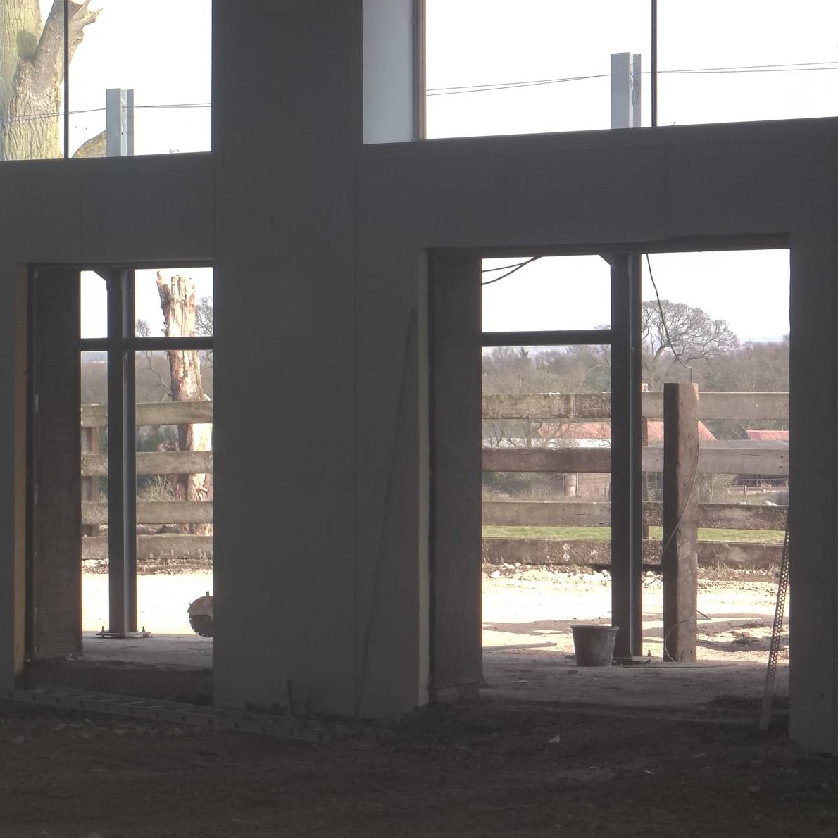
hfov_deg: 12.6
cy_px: 419
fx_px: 3807
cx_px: 314
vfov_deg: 12.6
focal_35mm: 139
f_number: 5.1
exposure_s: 1/100
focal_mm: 21
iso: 80
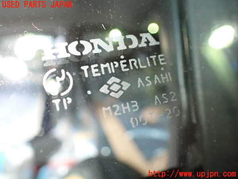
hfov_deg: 60.0
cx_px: 119
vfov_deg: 46.8
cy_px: 90
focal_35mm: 30
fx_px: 206
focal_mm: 5.4
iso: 800
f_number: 2.3
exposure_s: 1/100
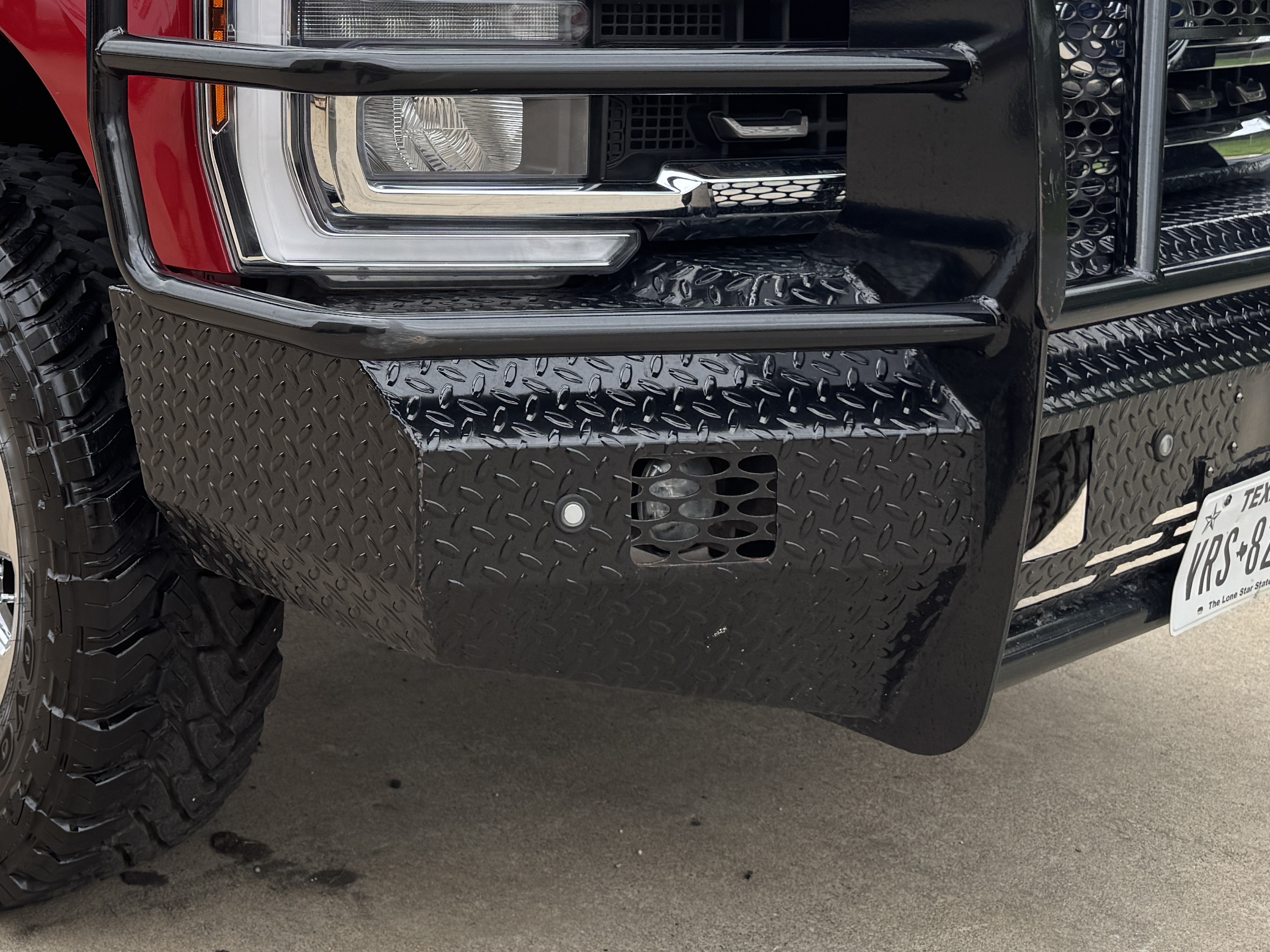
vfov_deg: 28.1
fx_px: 1834
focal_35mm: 50
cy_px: 113
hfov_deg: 36.7
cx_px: 226
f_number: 1.78
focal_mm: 6.76
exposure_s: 1/980
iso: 80
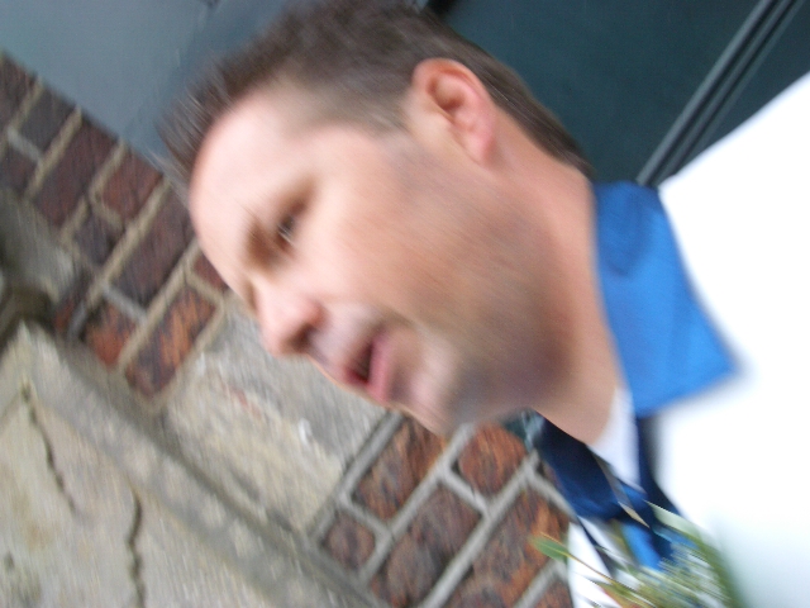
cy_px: 304
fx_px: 1147
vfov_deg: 29.7
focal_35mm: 49
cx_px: 405
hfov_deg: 38.9
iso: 50
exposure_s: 1/80
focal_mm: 8.2
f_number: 3.1
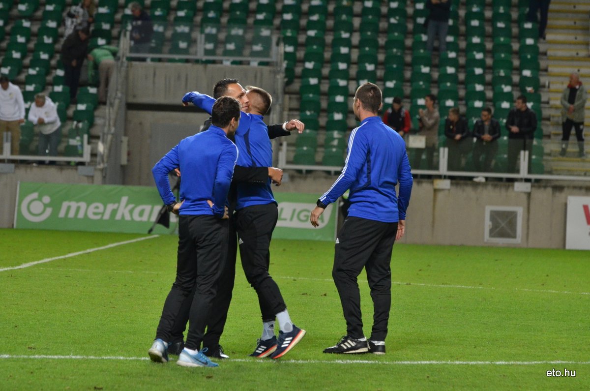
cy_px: 196
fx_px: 4048
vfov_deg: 5.5
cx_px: 295
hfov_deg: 8.3
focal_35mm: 248
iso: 1600
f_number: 5
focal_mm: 165
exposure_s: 1/320
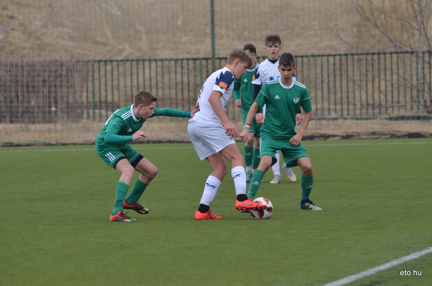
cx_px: 216
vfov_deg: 3.7
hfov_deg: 5.5
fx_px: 4491
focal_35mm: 375
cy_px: 143
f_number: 6.3
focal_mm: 250
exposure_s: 1/500
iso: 400
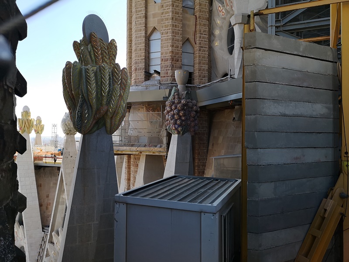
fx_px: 272
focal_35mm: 27
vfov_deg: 51.4
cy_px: 131
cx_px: 174
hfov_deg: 65.3
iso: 50
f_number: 1.8
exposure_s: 1/1182
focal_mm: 3.95
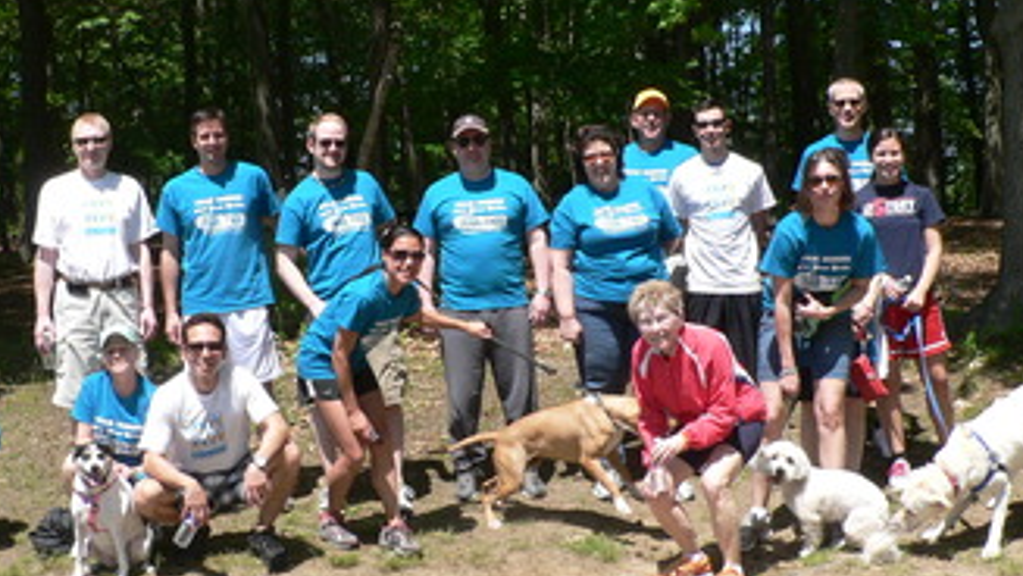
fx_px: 1465
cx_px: 422
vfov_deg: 22.2
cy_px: 260
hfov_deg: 38.4
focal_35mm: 54
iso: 100
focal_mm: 6
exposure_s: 1/400
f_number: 5
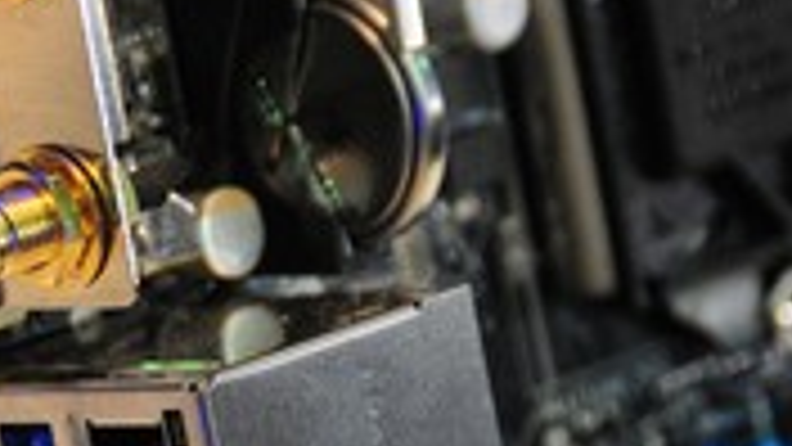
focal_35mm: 321
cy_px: 288
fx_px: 6741
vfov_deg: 3.8
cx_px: -56
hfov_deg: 6.7
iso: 1600
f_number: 4.8
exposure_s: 1/160
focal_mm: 60
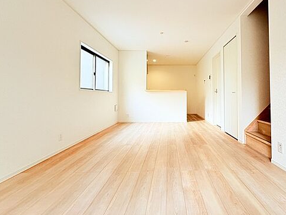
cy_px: 92
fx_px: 149
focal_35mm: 18
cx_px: 173
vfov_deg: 71.3
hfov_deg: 86.5
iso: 250
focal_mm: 2.22
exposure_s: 1/78
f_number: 2.2
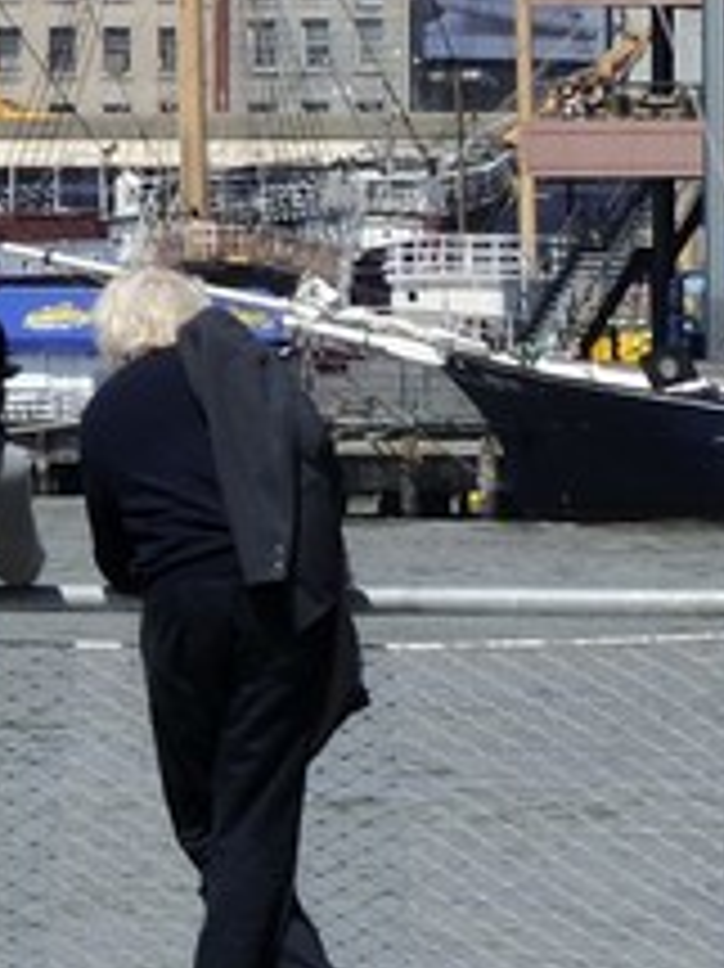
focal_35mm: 788
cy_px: -2265
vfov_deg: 2.5
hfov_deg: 1.9
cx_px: 175
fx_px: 21997
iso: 200
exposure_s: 1/200
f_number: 13
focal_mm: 110
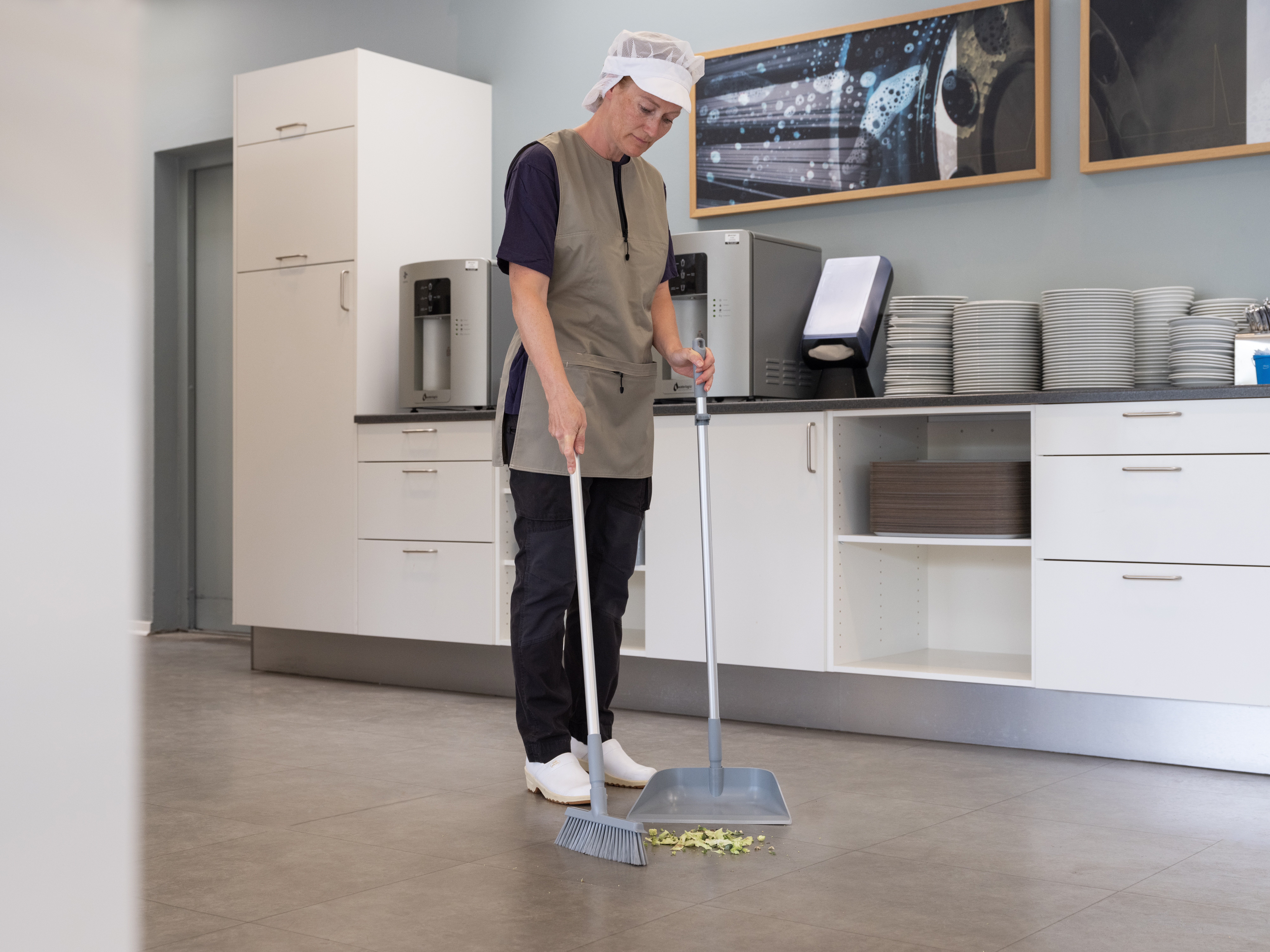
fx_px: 1651
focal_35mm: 45
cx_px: 635
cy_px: 476
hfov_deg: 42.1
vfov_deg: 32.2
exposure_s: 1/125
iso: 500
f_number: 6.4
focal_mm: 56.5
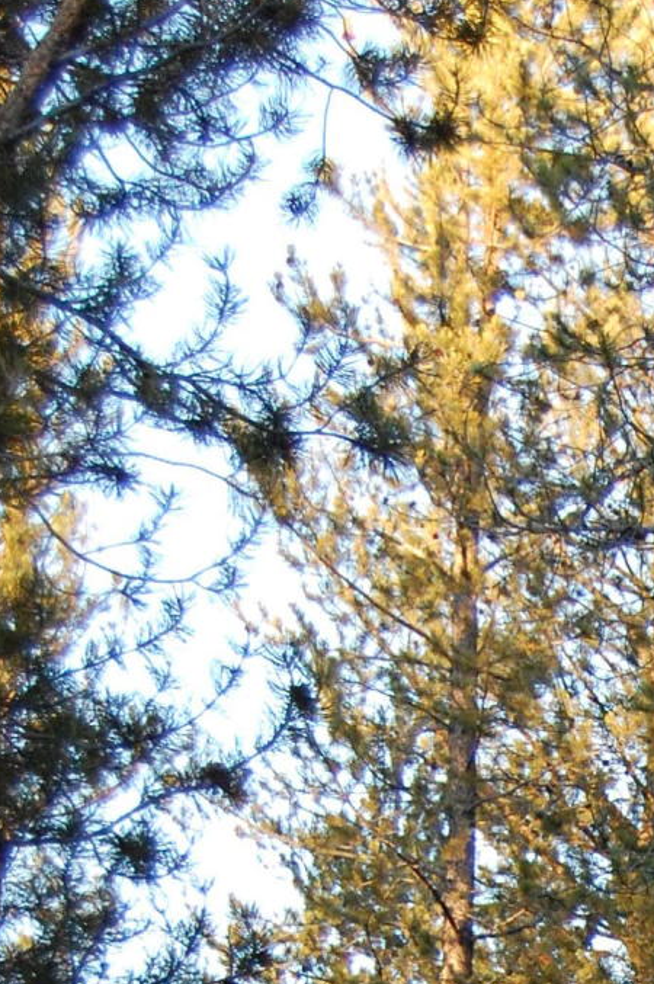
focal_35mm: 133
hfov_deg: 10.0
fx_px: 3631
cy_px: 1446
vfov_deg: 14.5
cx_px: 937
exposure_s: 1/200
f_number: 4.2
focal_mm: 30
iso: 800
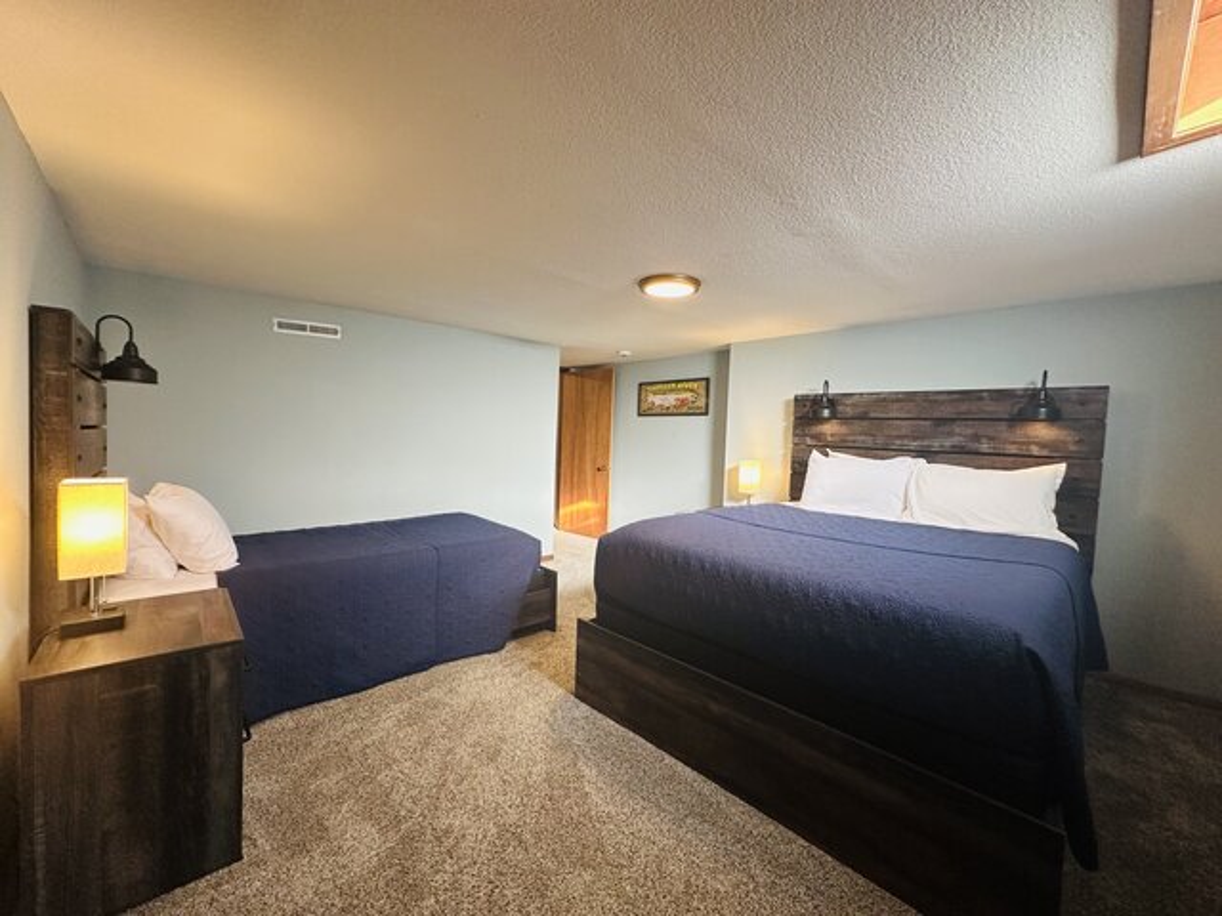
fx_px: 494
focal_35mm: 14
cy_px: 458
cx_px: 611
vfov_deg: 85.7
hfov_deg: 102.1
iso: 200
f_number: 2.2
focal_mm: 2.22
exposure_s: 1/120
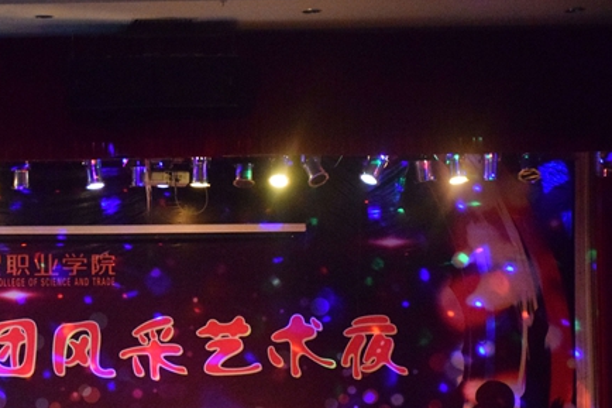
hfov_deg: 16.8
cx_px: 120
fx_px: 2056
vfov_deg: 11.3
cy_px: 327
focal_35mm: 121
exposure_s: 1/50
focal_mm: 50
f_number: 4.8
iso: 12800
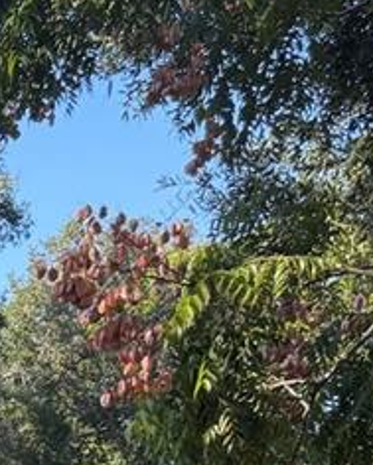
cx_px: -225
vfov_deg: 13.5
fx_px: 1641
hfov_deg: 12.2
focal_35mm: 119
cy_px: 973
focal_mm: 6.76
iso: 100
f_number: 1.78
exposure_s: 1/920
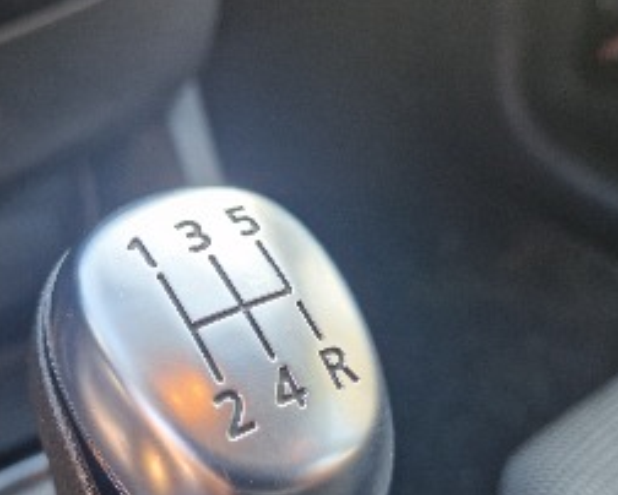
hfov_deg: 48.3
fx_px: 677
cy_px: 314
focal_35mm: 37
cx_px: 213
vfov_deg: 39.9
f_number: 1.8
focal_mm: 5.4
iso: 160
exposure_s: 1/100
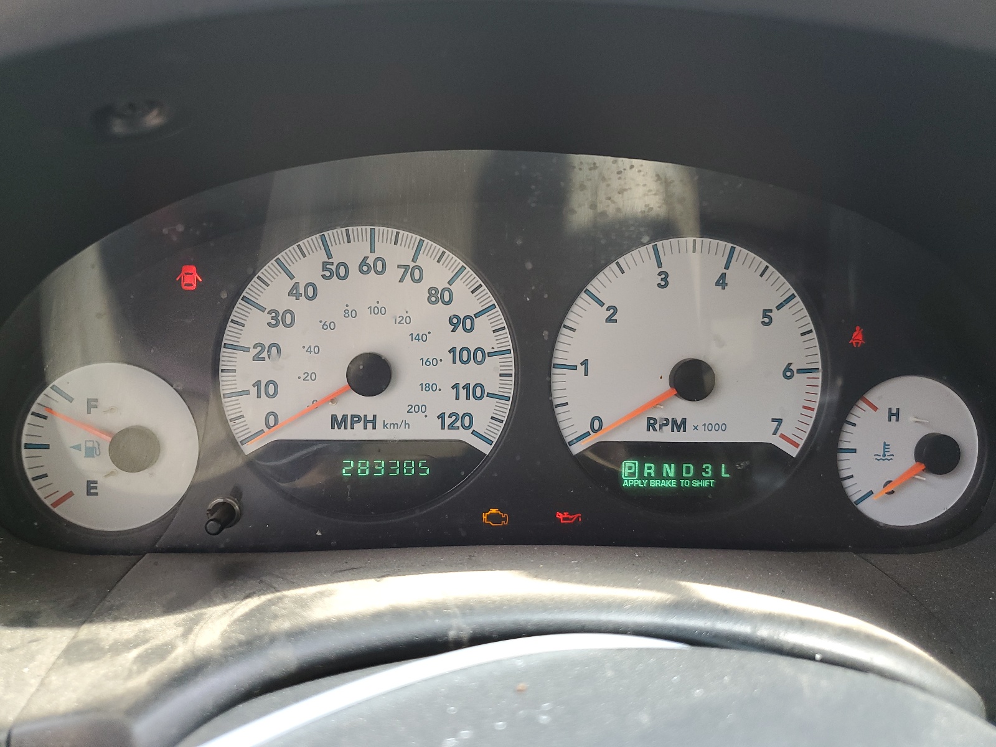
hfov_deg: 67.3
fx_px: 748
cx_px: 498
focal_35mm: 26
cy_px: 374
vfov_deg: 53.1
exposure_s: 1/120
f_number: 1.5
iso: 91
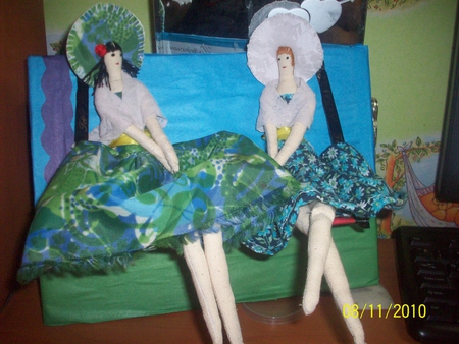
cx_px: 230
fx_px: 491
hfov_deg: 50.1
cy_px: 172
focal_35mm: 37
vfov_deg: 38.7
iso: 200
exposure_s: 1/32
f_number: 2.8
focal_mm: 6.2
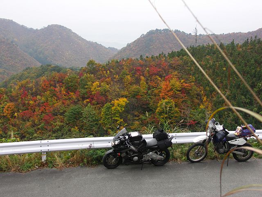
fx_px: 416
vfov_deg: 26.6
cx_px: 131
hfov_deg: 34.9
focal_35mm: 55
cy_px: 98
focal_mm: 14.3
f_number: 3.5
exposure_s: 1/125
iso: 50
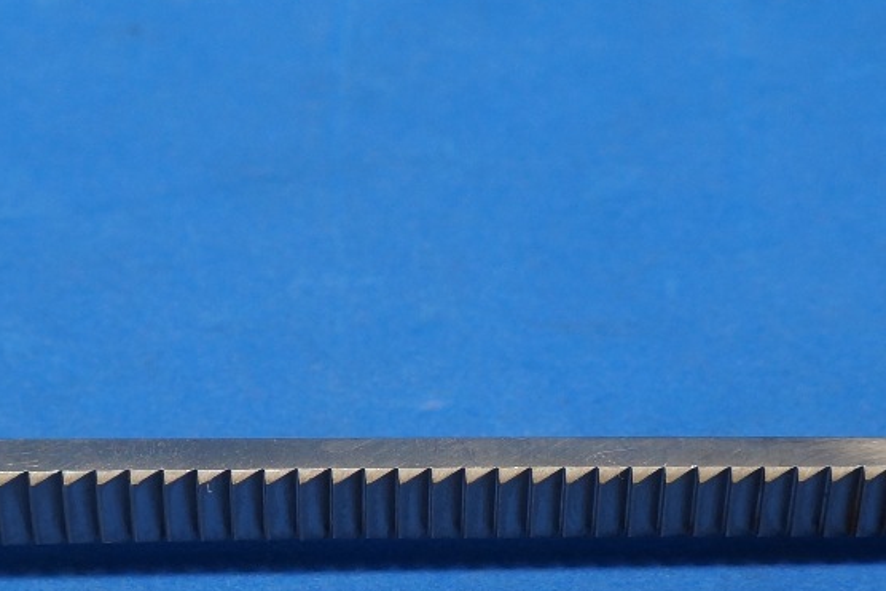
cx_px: 402
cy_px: 620
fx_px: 2866
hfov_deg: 17.6
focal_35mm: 116
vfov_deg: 11.6
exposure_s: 1/100
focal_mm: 27
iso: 400
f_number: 5
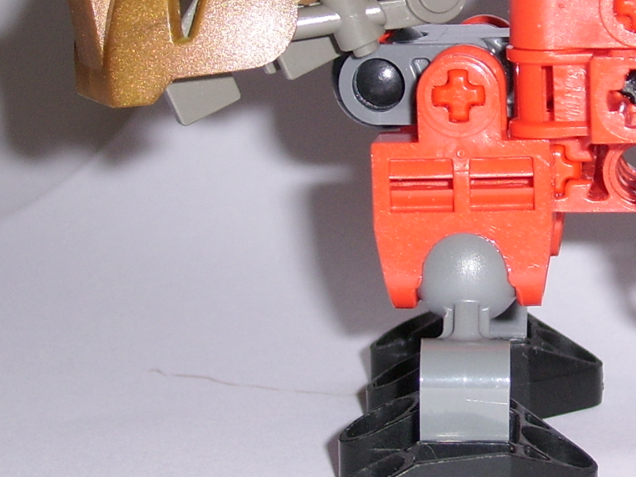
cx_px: 538
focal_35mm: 186
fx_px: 3417
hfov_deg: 10.6
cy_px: 191
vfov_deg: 8.0
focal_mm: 12.33
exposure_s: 1/60
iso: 50
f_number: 4
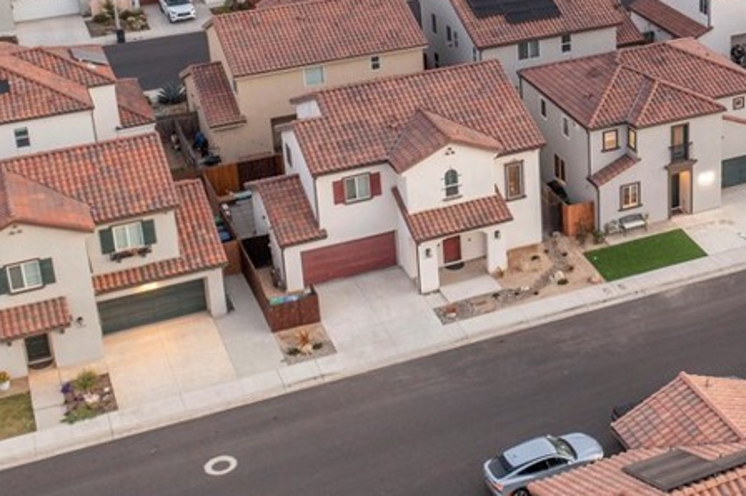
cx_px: 663
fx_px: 1325
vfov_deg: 20.8
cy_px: 55
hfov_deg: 30.2
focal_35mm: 64
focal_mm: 10.26
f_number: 2.8
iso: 100
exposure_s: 1/30
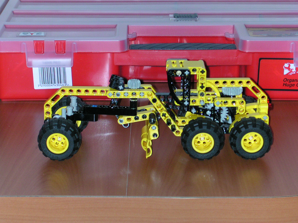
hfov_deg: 17.7
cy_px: 112
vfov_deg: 13.3
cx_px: 149
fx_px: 956
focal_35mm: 111
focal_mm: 16.8
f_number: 4.8
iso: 180
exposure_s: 1/60
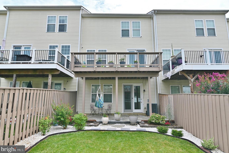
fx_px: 153
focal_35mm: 24
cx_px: 119
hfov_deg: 73.7
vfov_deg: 53.1
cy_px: 74
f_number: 7.1
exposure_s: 1/400
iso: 100
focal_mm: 23
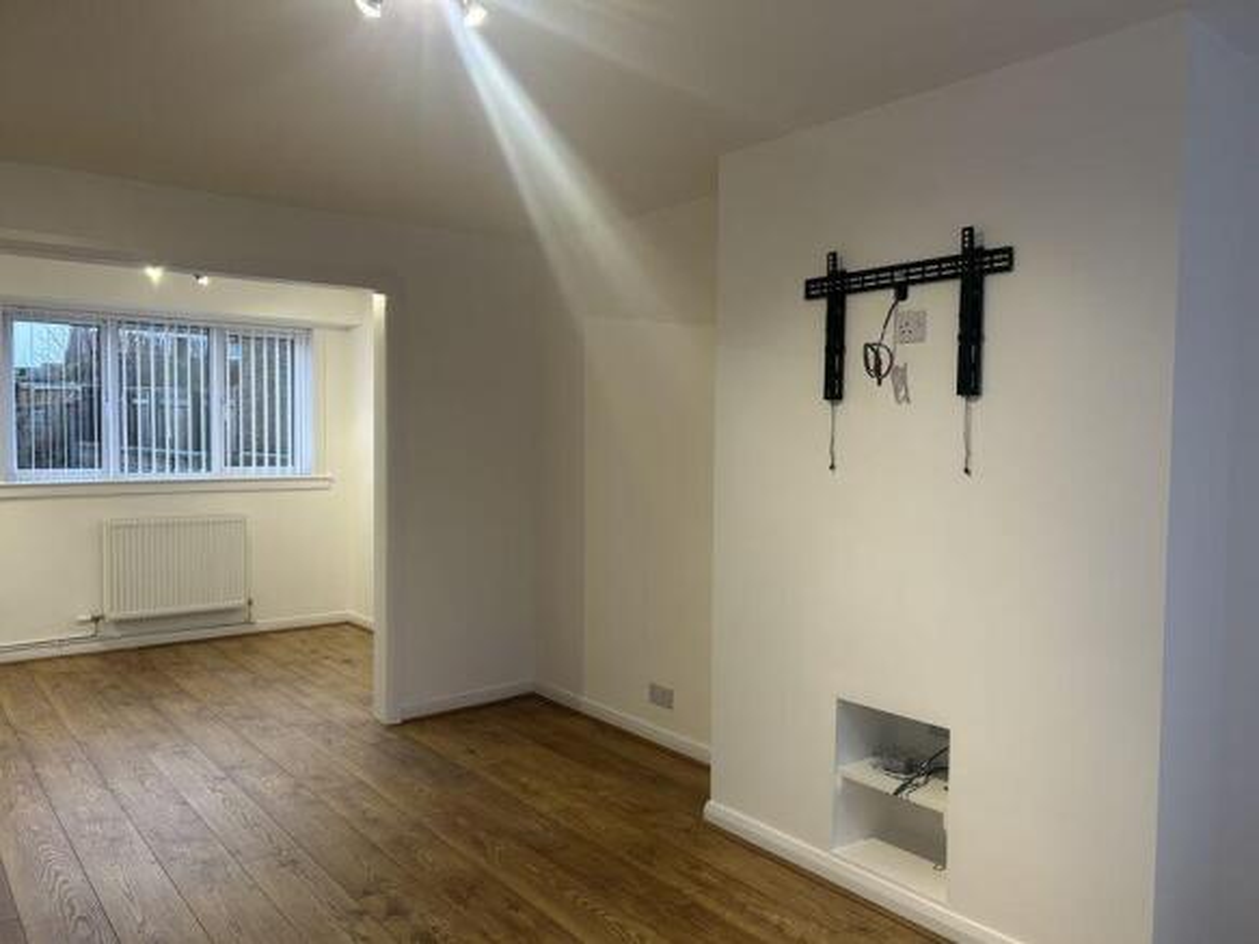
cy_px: 472
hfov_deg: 67.3
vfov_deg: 53.0
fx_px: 945
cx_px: 630
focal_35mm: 26
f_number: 1.5
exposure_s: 1/121
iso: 100
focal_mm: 5.7
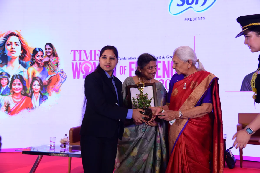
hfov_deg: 44.5
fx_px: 318
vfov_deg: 30.5
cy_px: 86
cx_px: 130
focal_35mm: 44
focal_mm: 44
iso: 1250
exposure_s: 1/125
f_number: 5
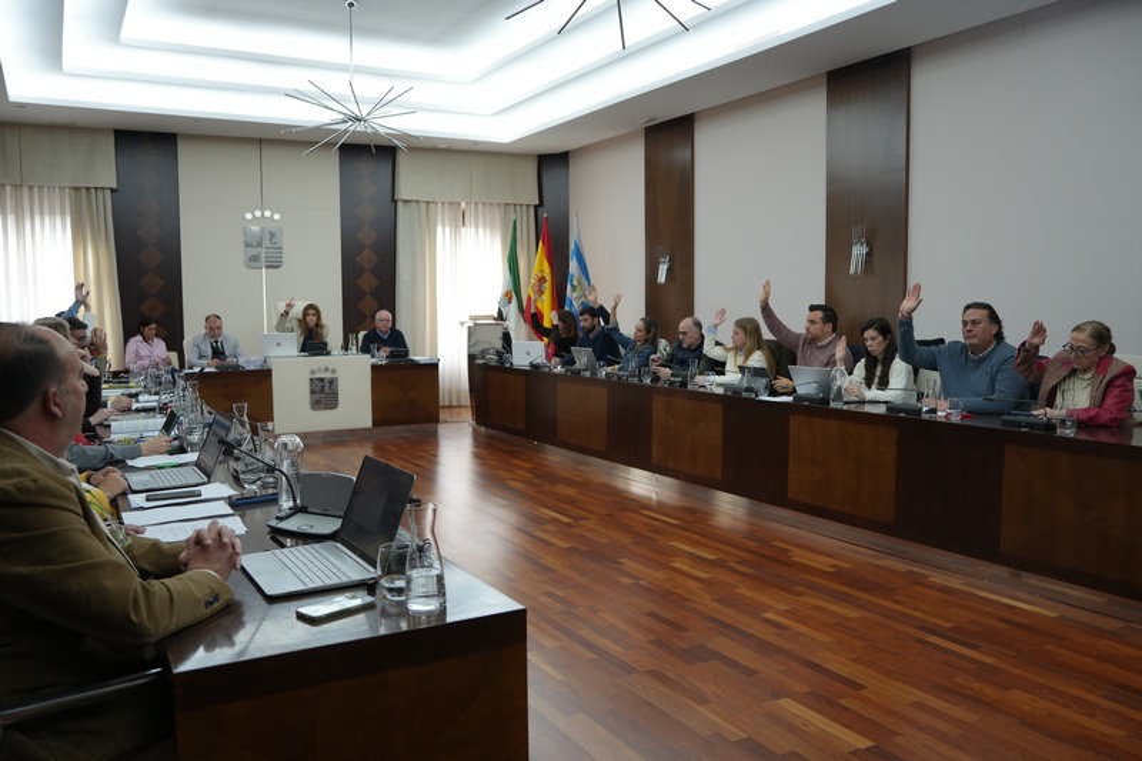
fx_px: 888
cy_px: 380
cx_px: 571
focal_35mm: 28
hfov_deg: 65.5
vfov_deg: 46.4
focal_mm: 28
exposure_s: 1/160
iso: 1000
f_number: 4
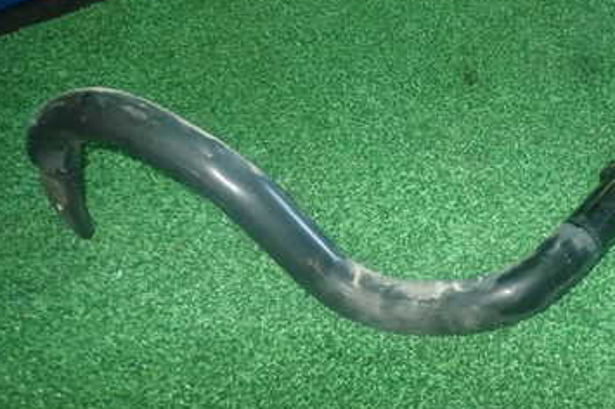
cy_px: 31
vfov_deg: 29.1
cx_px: 511
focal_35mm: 44
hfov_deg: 42.1
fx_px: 751
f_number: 5.6
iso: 800
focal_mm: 4.5
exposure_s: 1/30
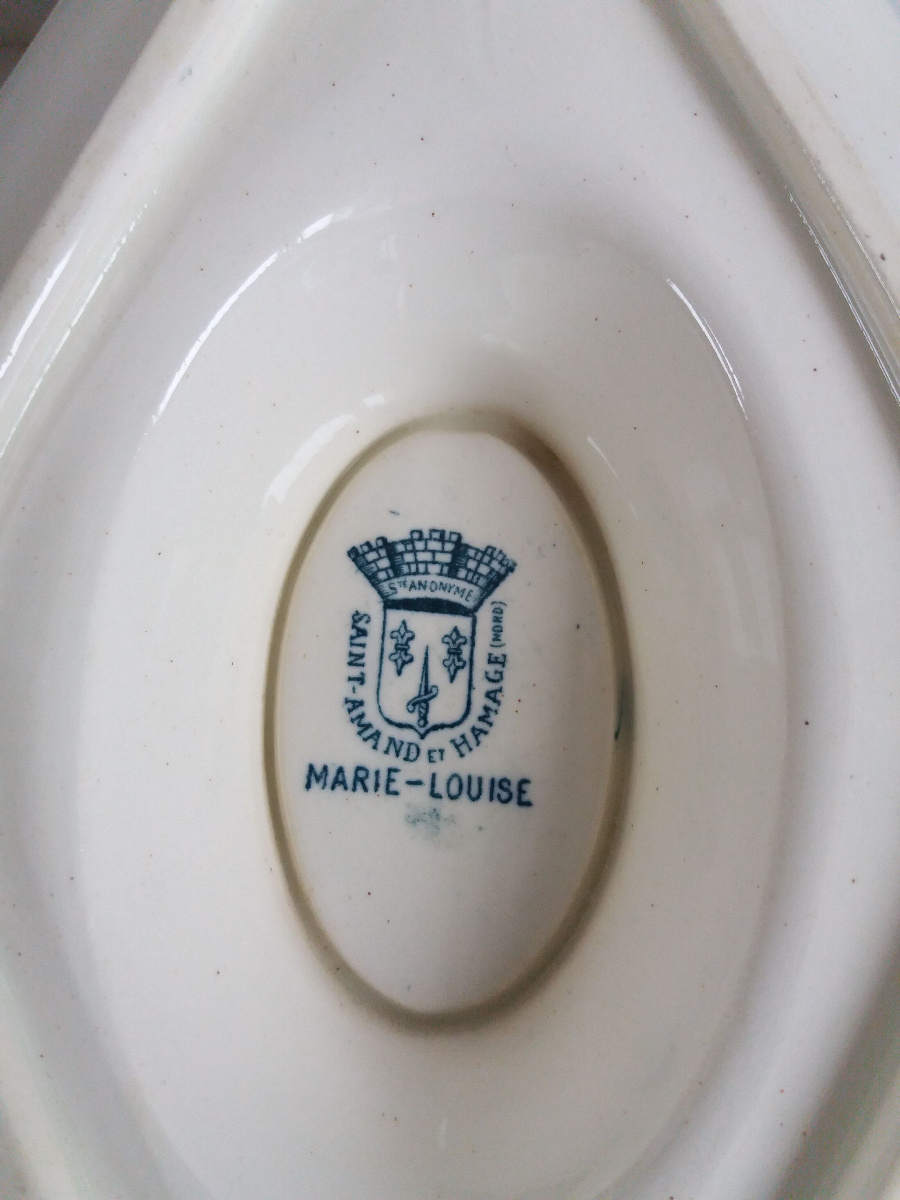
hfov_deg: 49.7
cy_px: 600
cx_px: 450
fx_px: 971
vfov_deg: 63.4
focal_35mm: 28
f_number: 1.9
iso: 200
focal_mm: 3.7
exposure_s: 1/138
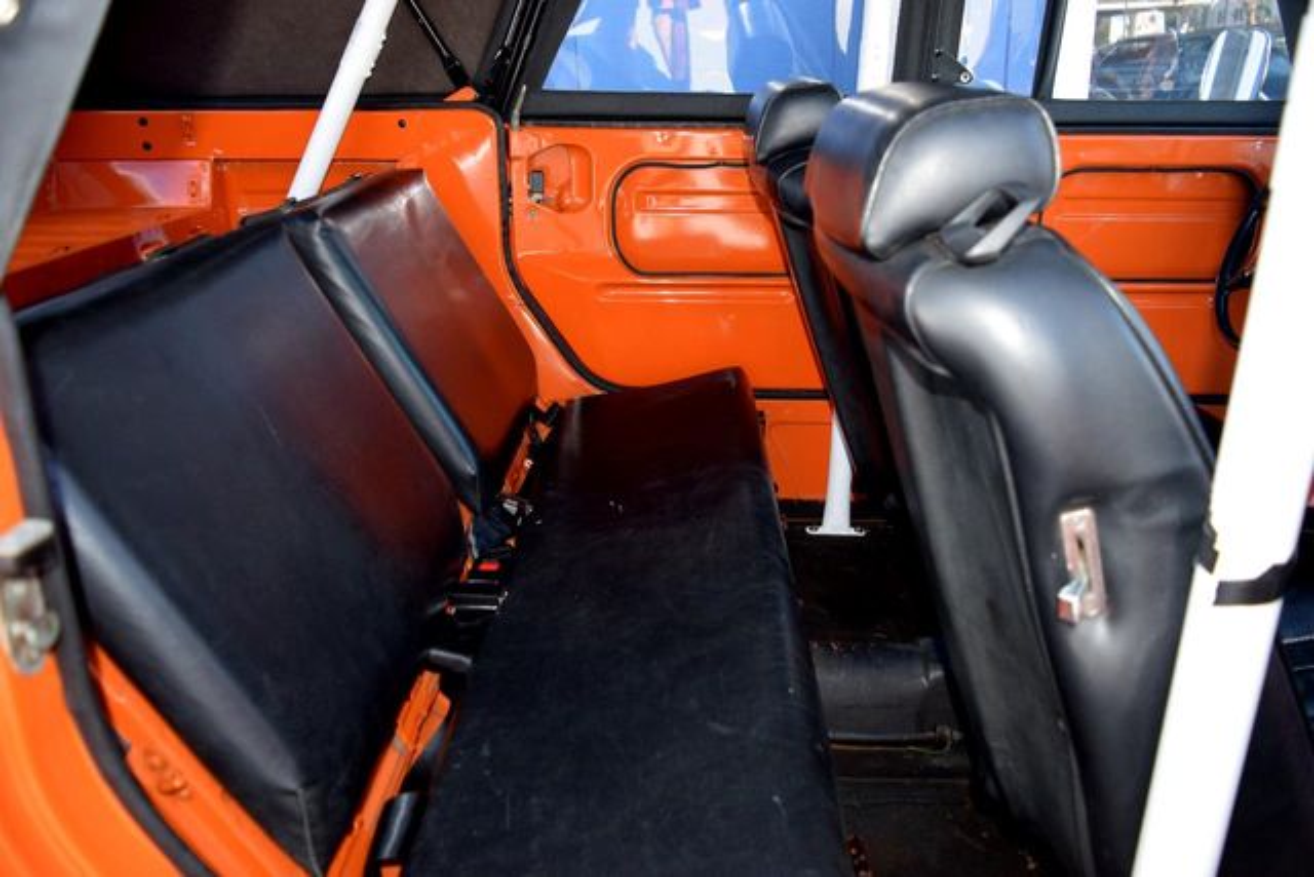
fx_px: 986
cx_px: 657
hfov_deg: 67.4
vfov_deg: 48.0
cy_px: 438
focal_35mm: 27
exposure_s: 1/60
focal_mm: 18
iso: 800
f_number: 4
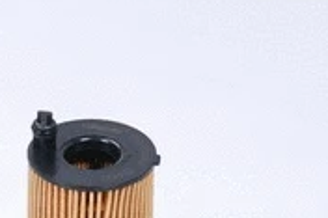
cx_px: 71
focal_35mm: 143
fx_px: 1302
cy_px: 360
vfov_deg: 9.2
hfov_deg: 14.3
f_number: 13
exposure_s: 1/200
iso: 50
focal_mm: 42
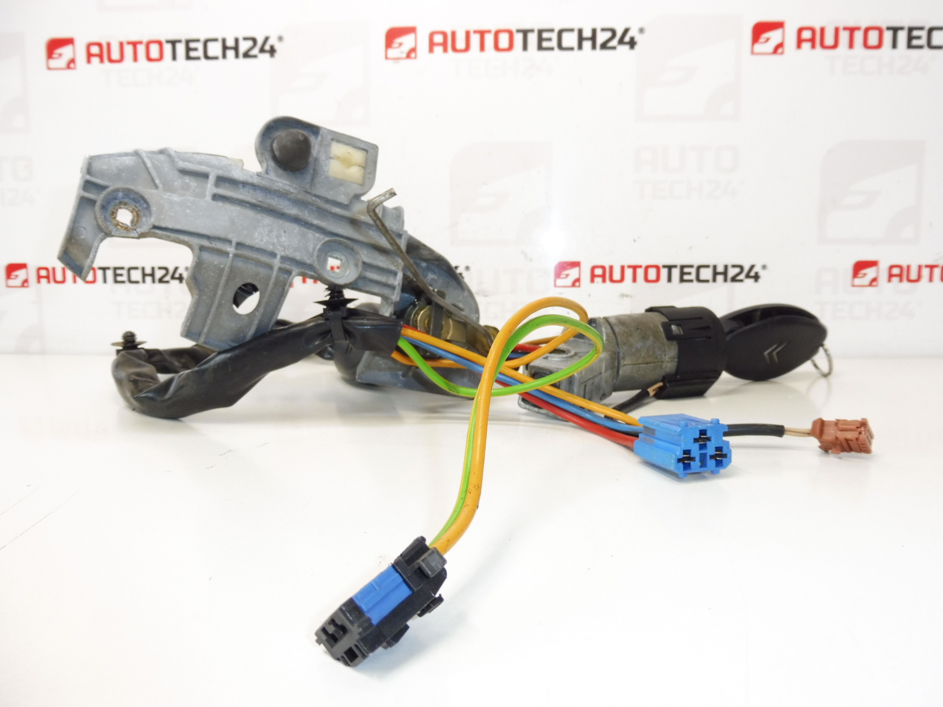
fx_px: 736
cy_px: 354
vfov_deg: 51.4
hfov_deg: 65.3
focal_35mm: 27
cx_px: 472
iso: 200
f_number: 4
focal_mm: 4.8
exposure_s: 1/60
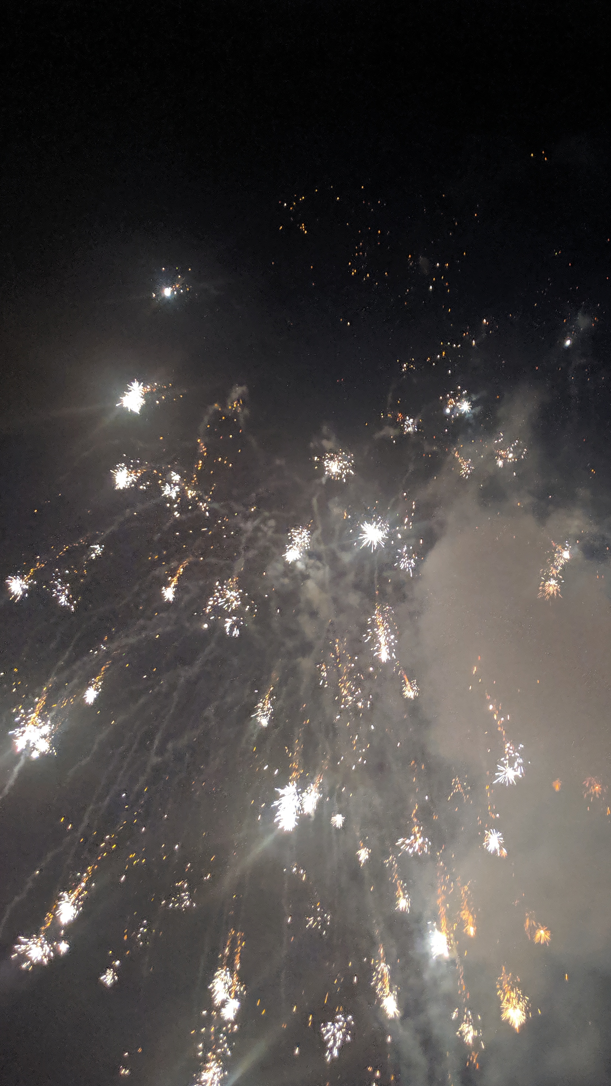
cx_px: 405
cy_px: 567
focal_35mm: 31
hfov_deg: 37.4
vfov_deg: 62.6
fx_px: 893
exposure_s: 1/20
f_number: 1.8
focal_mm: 4.44
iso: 463
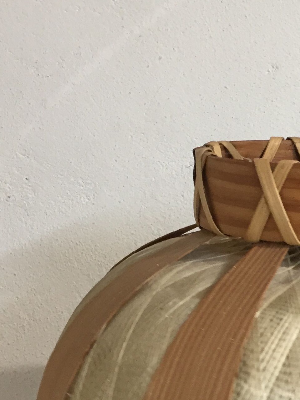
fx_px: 855
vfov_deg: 25.8
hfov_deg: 19.0
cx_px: 337
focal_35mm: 74
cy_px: 332
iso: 160
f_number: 2.2
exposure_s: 1/33
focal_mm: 4.15
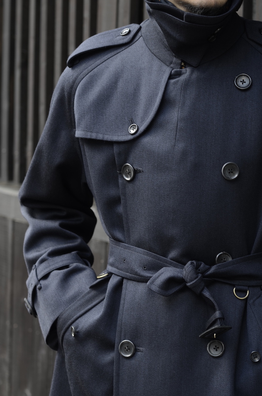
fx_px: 1398
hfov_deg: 10.7
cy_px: 198
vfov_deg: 16.1
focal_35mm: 128
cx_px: 131
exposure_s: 1/60
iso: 160
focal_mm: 85
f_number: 1.8
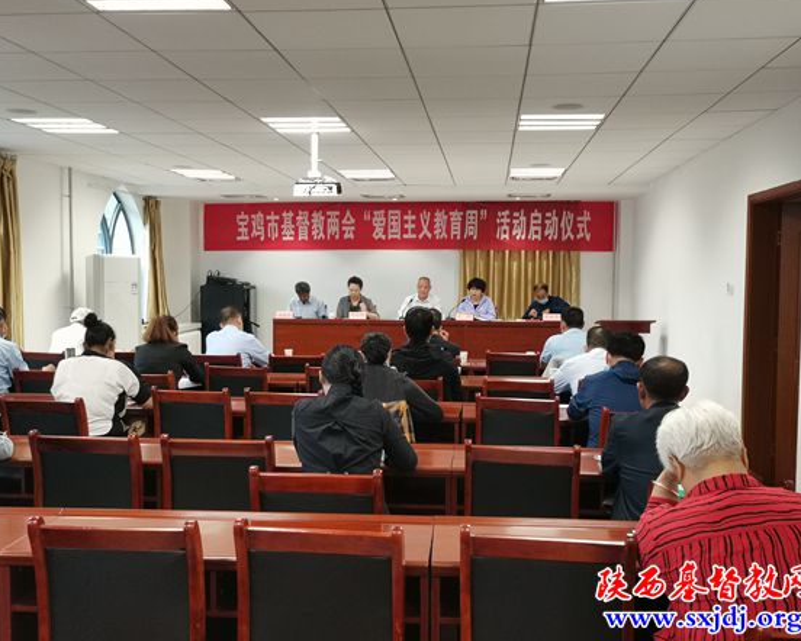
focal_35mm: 35
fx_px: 830
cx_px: 400
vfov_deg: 42.2
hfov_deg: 51.5
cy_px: 318
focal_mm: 4.75
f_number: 1.8
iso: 400
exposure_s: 1/50
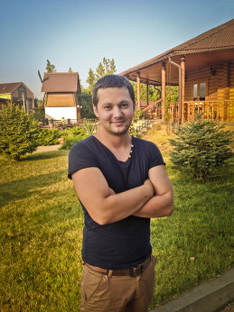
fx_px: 298
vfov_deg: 55.4
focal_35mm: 33
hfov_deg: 42.9
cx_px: 117
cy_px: 156
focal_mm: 4.13
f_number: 2.4
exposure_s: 1/480
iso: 50
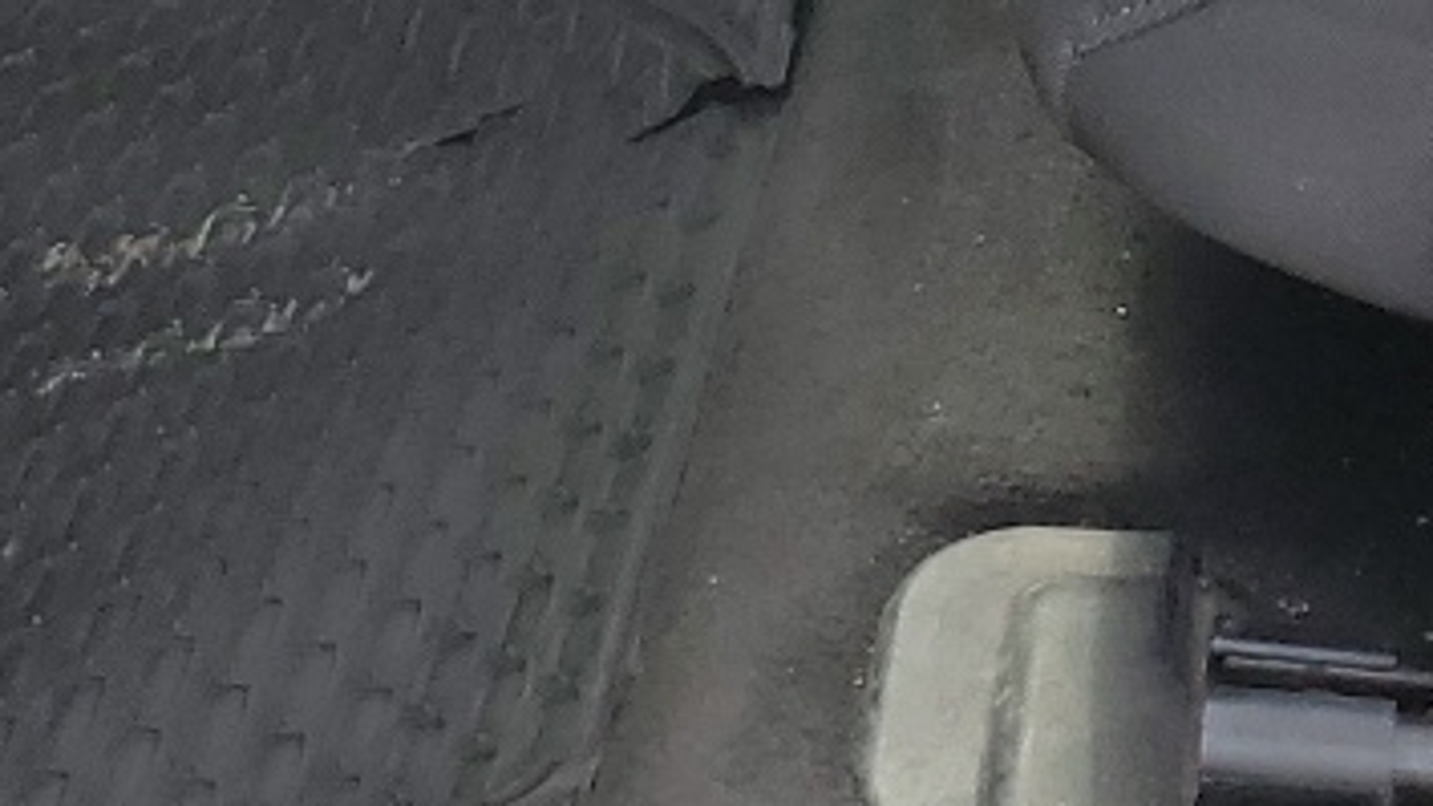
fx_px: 4863
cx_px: 1777
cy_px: -1466
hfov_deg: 16.0
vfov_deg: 8.3
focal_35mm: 128
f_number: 1.5
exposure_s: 1/625
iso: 50
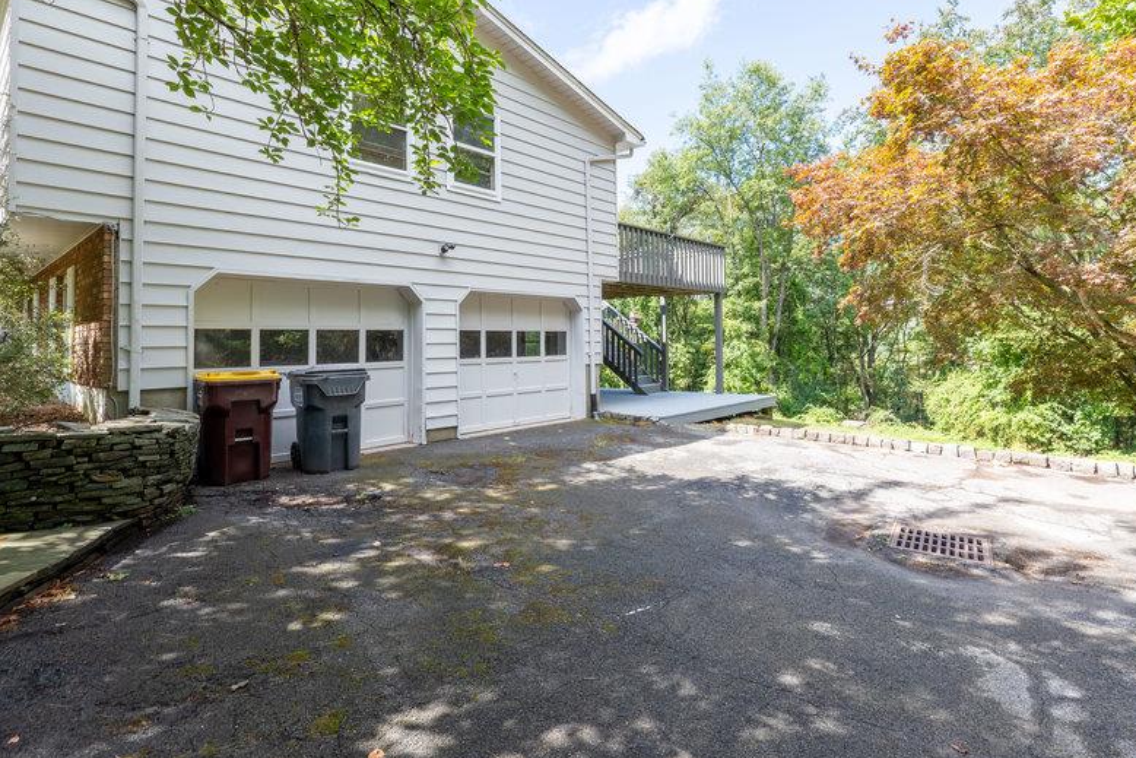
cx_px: 555
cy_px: 324
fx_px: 588
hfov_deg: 88.0
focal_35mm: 19
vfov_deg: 65.2
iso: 50
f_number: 8
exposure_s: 1/500
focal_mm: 14.5
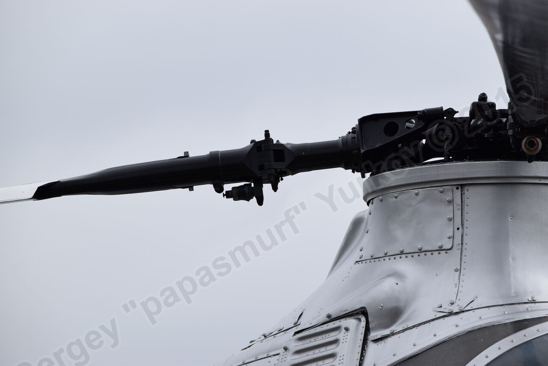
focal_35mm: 255
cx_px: 274
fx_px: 3884
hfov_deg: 8.1
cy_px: 183
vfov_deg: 5.4
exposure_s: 1/1000
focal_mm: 170
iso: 200
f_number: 8
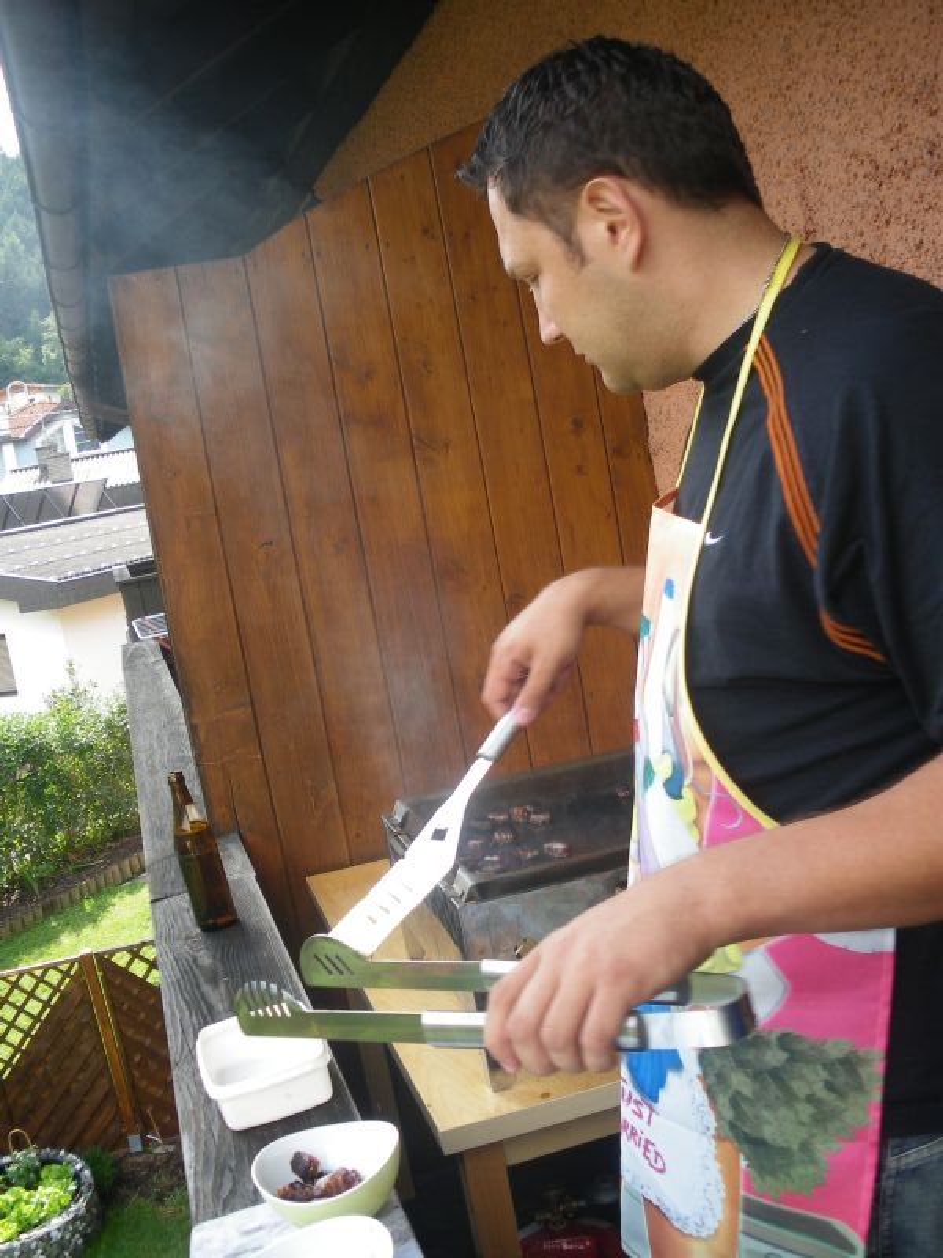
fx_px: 1308
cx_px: 472
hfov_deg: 39.7
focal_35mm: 36
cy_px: 629
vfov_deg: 51.4
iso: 80
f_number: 3.5
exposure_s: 1/125
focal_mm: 6.3
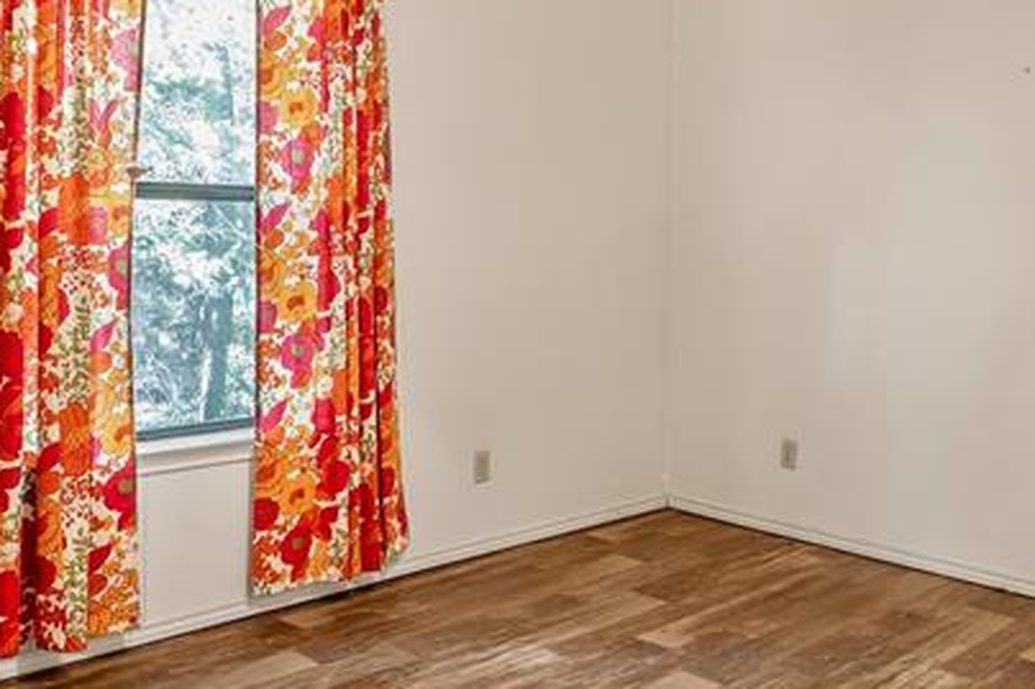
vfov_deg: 34.7
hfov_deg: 50.3
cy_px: 238
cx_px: 640
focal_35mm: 38
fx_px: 1092
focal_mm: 15
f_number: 8
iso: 800
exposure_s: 1/2.5
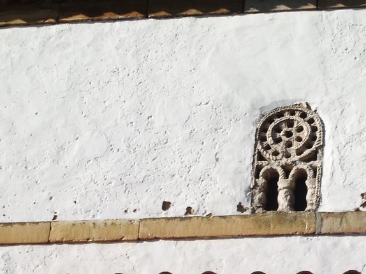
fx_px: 2019
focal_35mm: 191
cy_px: 180
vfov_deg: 7.8
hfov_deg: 10.3
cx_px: 254
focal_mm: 17.4
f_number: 7.7
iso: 50
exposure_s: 1/250
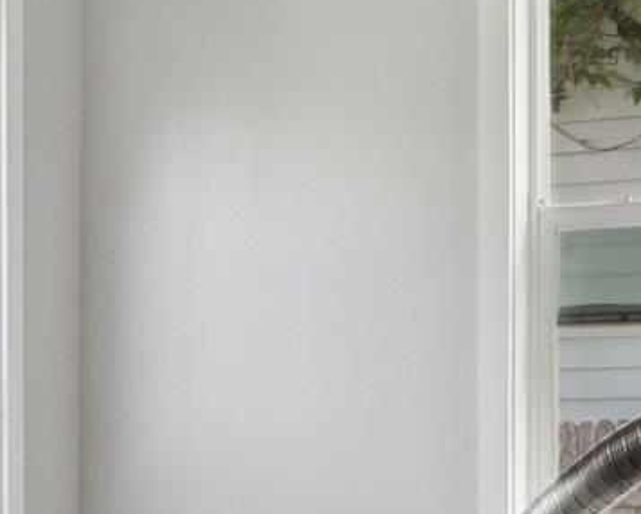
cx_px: 0
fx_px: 2145
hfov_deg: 16.6
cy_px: 369
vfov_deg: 13.6
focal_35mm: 113
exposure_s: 1/15
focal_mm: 14
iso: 400
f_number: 8
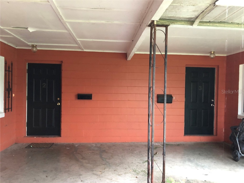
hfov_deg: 63.4
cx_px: 122
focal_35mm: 28
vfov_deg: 49.7
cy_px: 92
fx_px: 197
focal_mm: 4
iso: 80
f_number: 1.8
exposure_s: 1/4
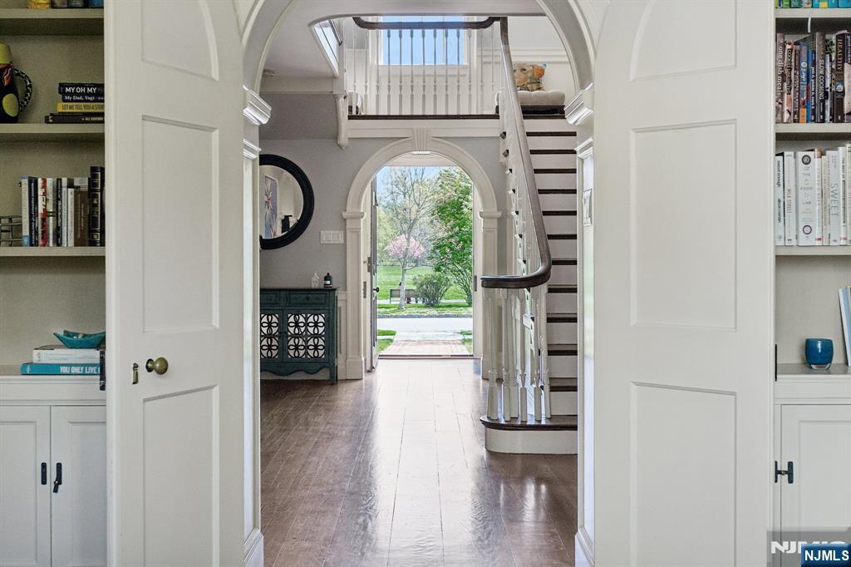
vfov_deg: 31.9
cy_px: 284
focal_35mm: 42
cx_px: 426
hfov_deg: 46.4
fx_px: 992
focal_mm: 28
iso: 200
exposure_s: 1/100
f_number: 8
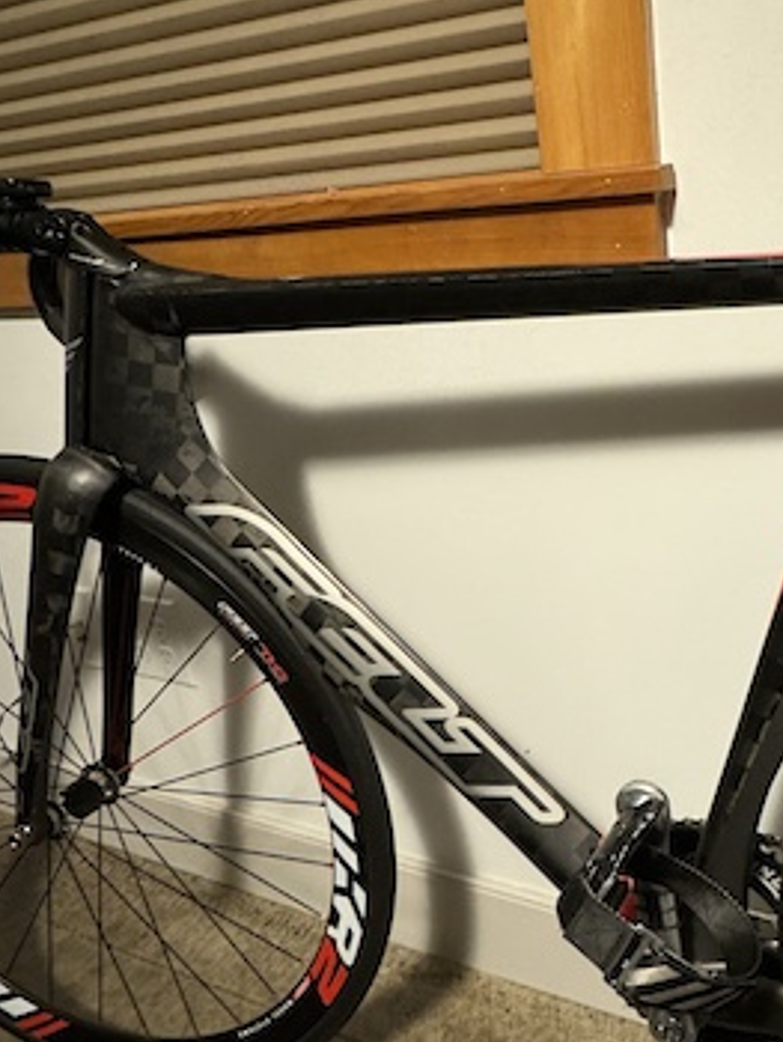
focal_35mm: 32
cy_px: 575
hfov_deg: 42.6
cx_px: 601
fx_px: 964
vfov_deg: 56.7
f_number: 2.2
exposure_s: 1/40
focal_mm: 2.22
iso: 800
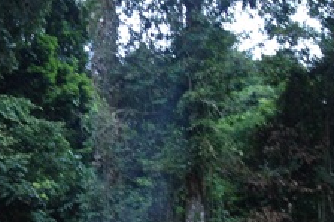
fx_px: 964
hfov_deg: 18.4
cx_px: -94
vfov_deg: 12.5
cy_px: 331
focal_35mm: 104
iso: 100
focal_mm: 4.28
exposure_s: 1/120
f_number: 2.4
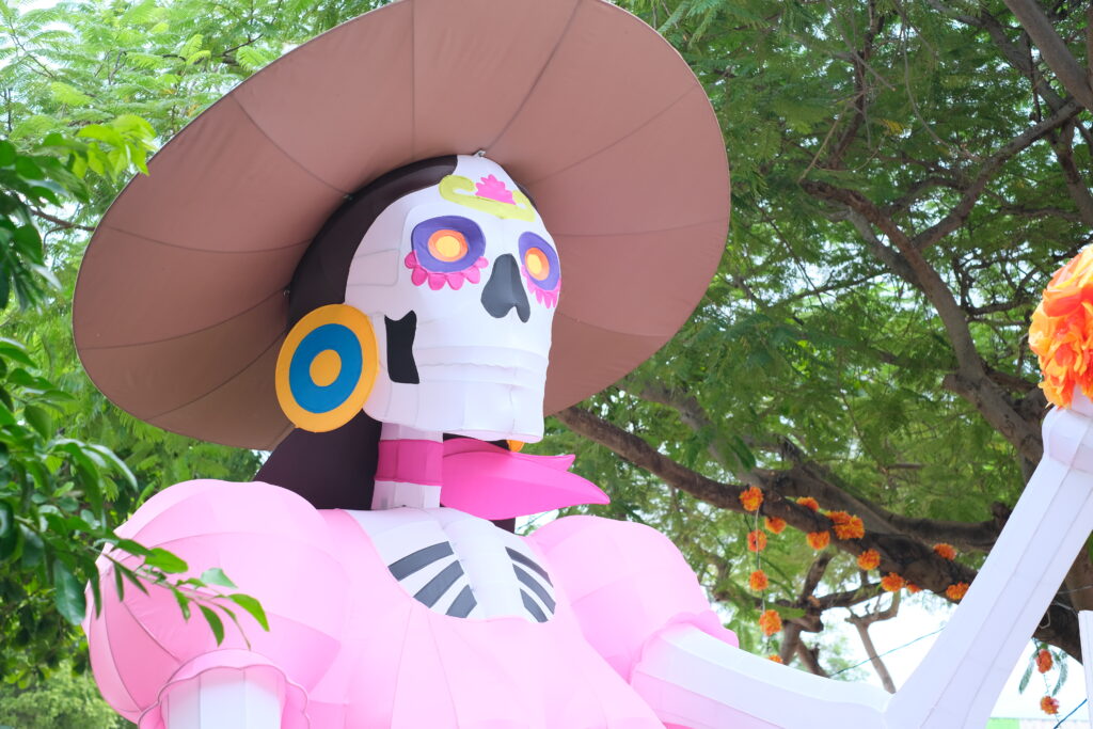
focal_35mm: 53
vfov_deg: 25.5
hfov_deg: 37.5
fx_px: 1609
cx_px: 546
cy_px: 364
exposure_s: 1/350
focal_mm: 35
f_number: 3.2
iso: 320
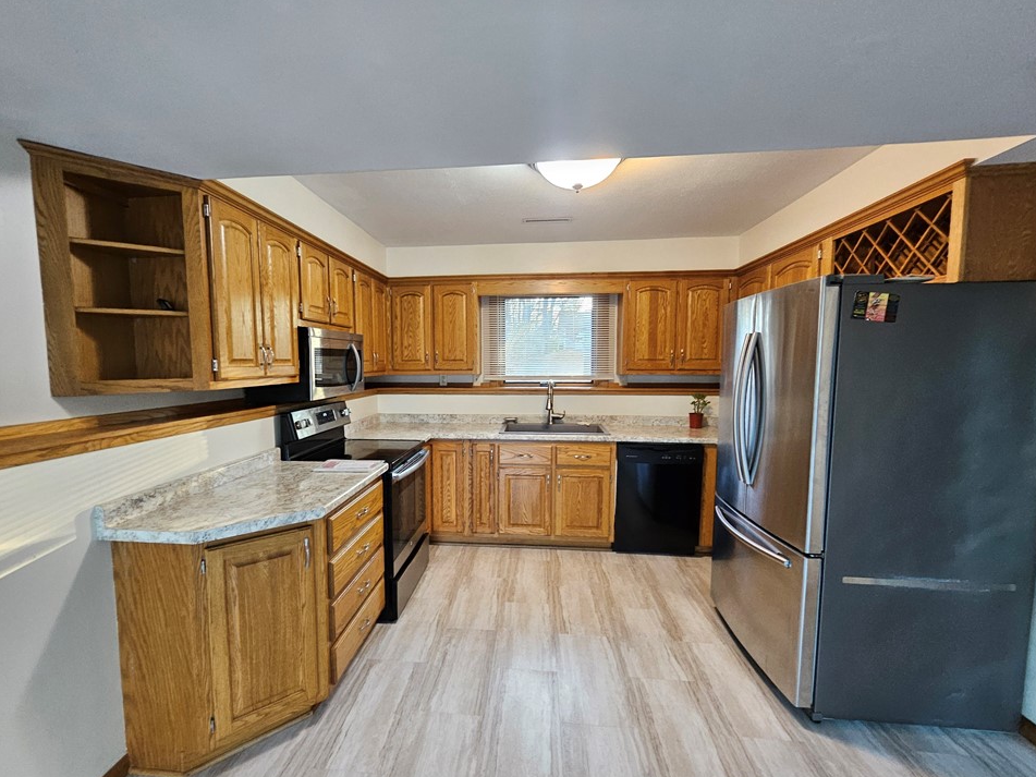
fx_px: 419
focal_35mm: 14
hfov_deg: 102.0
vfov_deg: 85.6
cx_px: 503
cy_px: 405
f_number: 2.2
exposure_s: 1/30
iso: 320
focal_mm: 1.74
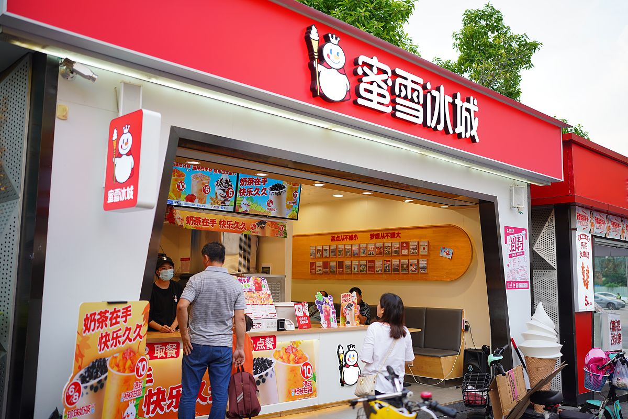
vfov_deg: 37.9
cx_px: 314
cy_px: 210
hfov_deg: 54.4
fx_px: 611
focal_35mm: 35
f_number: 1.4
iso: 125
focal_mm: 35
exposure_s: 1/500
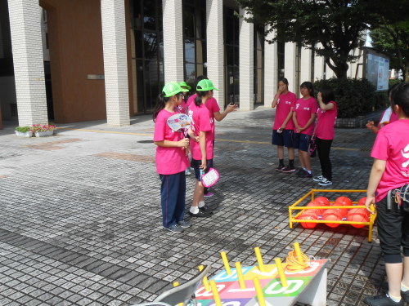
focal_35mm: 34
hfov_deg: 54.0
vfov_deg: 41.8
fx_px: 402
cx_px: 204
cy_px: 153
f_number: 3.9
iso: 80
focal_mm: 6
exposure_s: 1/250
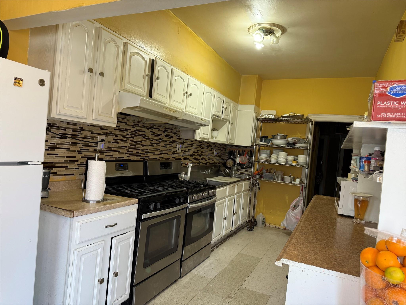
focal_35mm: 24
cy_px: 152
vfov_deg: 56.8
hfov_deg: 71.6
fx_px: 281
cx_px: 203
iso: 160
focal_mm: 6.76
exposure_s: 1/120
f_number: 1.78
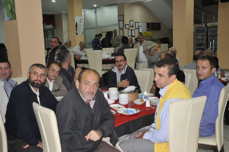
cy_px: 76
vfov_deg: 31.8
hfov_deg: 46.4
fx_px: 267
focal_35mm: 42
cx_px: 114
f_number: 5
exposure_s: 1/60
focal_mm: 28
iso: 1000
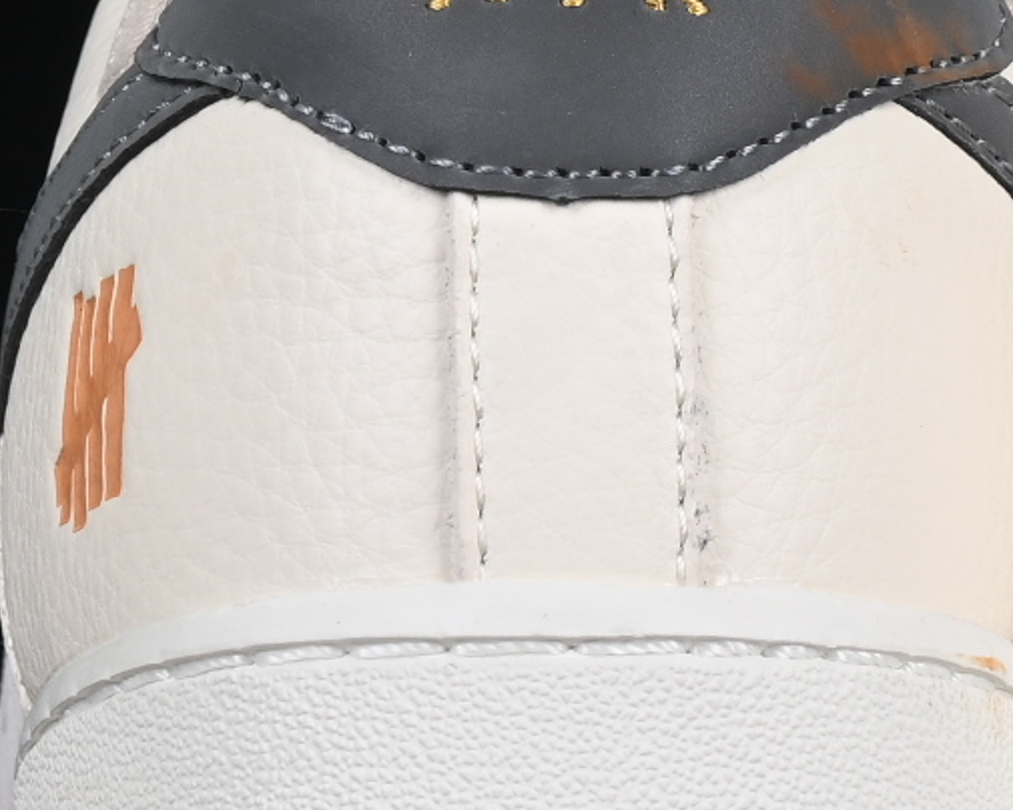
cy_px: 18
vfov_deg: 4.0
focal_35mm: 388
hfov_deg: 5.0
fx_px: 11633
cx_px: 1177
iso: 160
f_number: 8
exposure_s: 1/80
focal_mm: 50
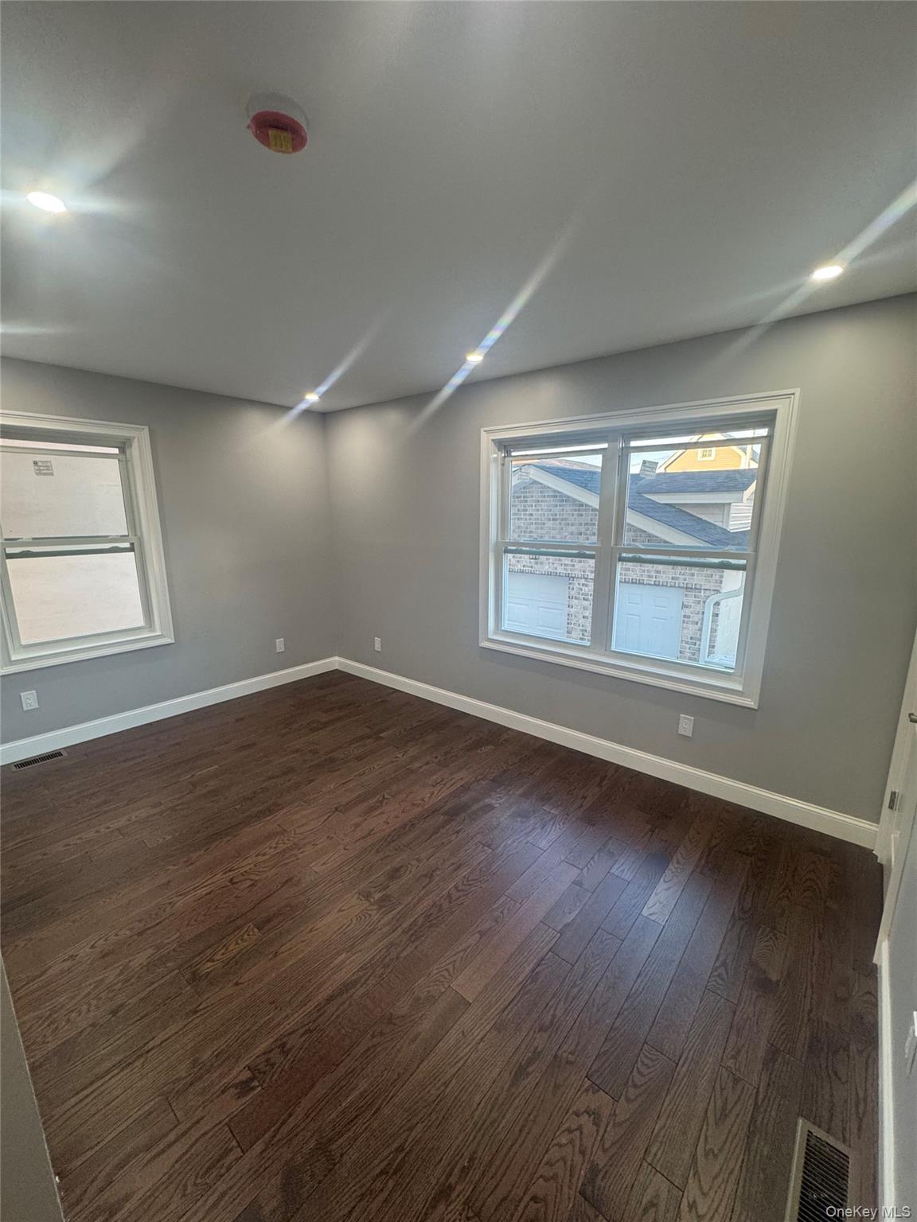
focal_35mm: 14
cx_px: 458
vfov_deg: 102.1
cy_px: 611
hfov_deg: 85.7
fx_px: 494
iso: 200
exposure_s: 1/120
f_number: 2.2
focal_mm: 2.22
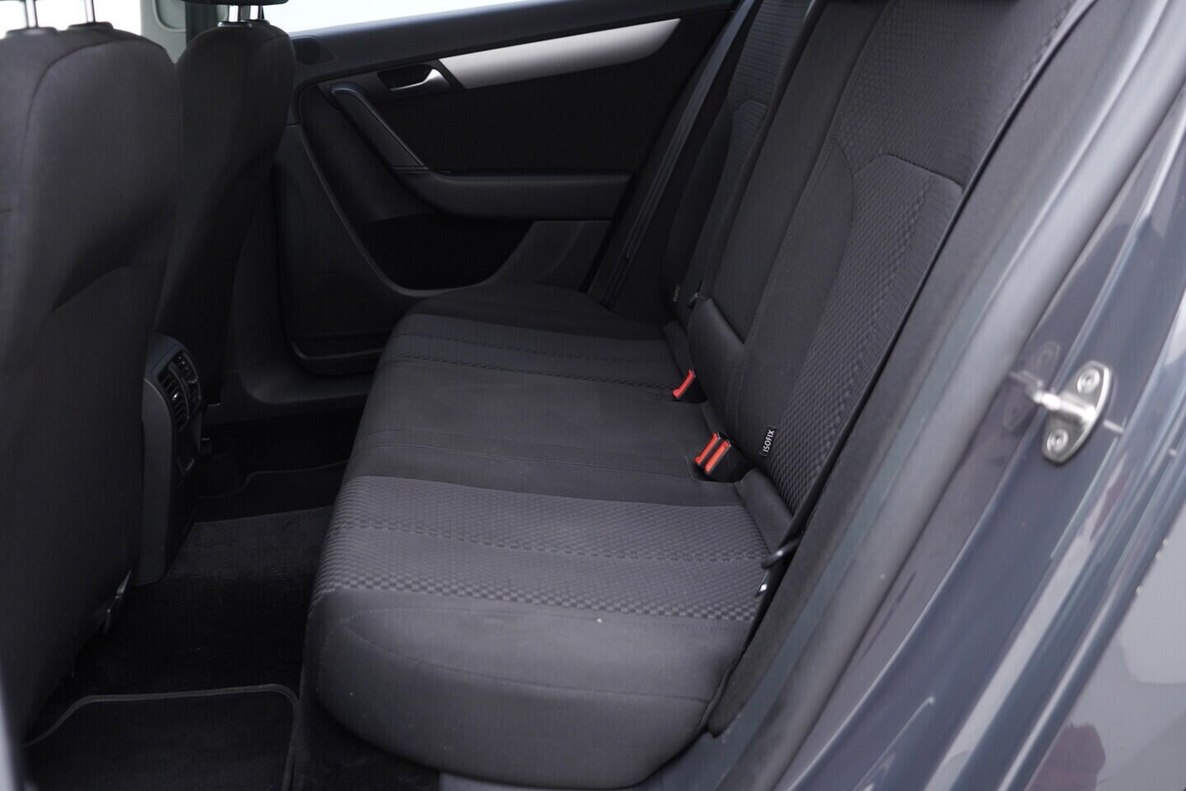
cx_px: 593
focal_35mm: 36
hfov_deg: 53.1
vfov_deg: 36.9
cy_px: 396
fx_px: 1186
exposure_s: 1/40
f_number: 2.8
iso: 400
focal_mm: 24
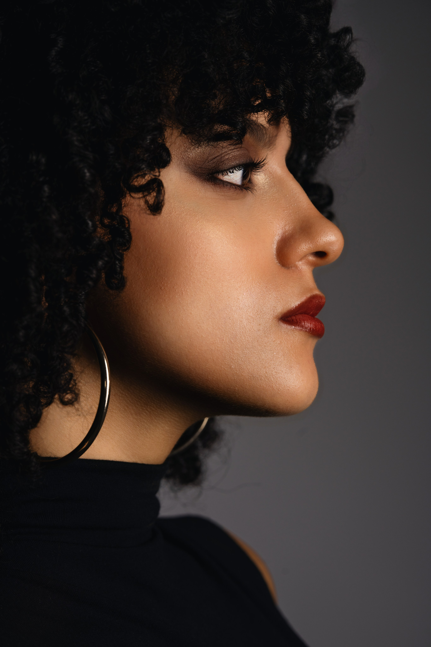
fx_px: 1526
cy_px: 324
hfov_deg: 16.1
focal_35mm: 85
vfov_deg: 23.9
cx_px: 216
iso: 200
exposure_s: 1/160
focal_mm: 85
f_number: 8
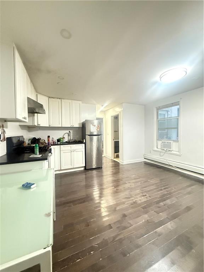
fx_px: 110
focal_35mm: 14
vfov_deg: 102.1
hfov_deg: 85.7
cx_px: 102
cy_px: 136
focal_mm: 2.22
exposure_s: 1/60
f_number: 2.2
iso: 1600
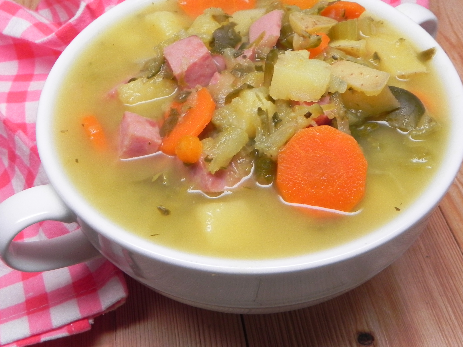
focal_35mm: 40
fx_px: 535
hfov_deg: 46.8
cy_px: 177
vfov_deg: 36.0
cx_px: 224
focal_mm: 5.9
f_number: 5
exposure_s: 1/29
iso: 214
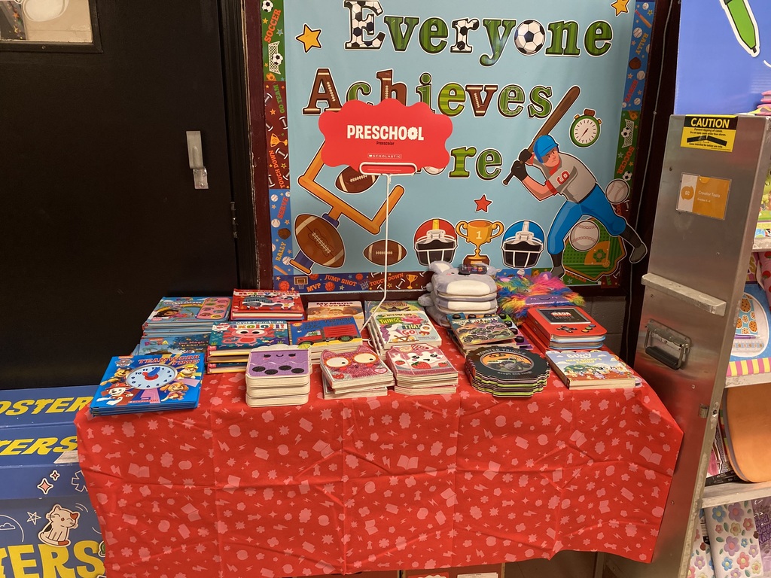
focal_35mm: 26
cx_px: 386
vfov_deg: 53.1
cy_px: 289
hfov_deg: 67.3
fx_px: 579
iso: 320
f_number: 1.8
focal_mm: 4.25
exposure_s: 1/60
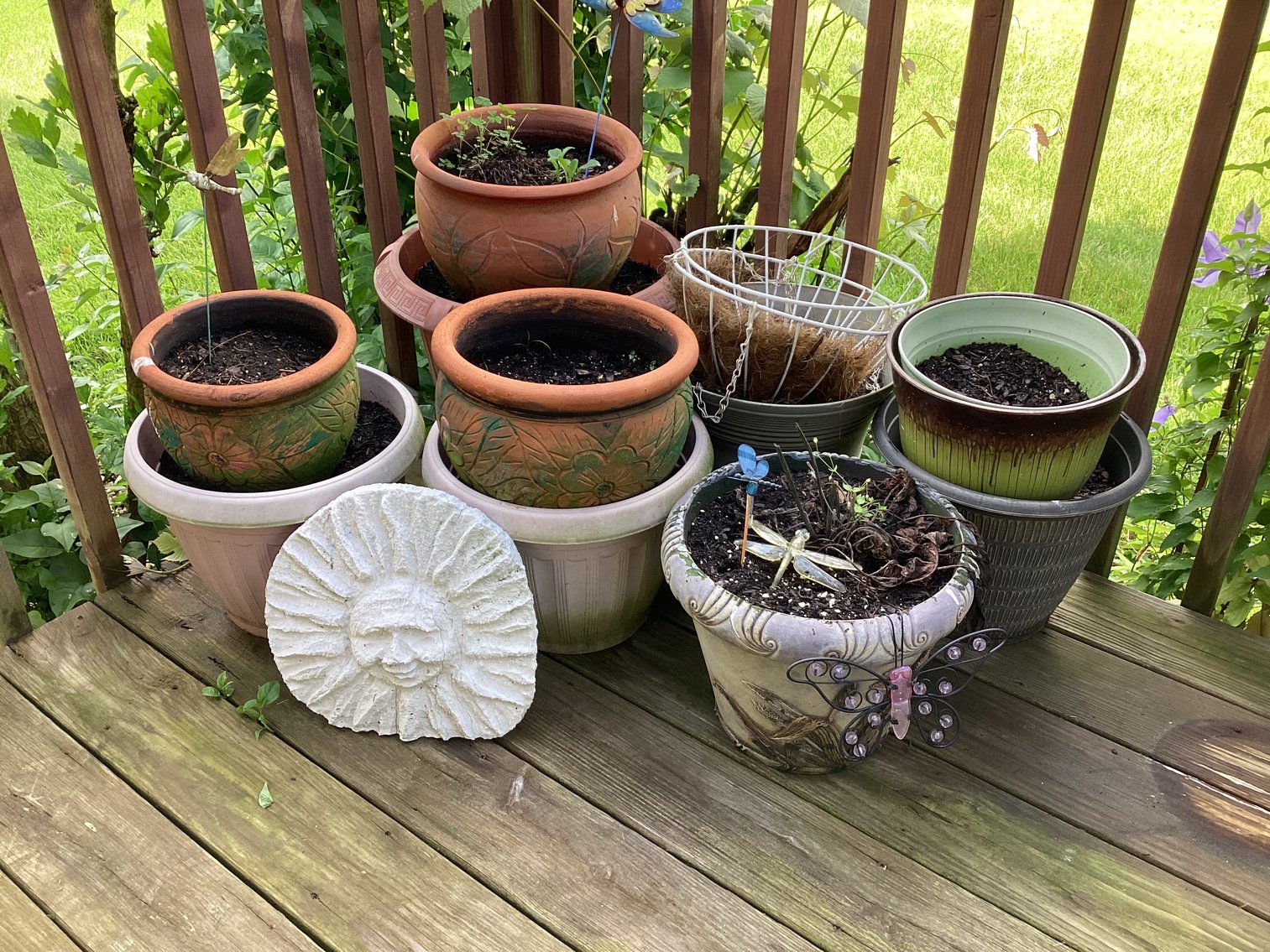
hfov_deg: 58.3
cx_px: 635
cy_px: 476
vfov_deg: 45.4
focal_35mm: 31
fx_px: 1137
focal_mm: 3.3
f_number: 2.4
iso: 64
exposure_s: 1/120
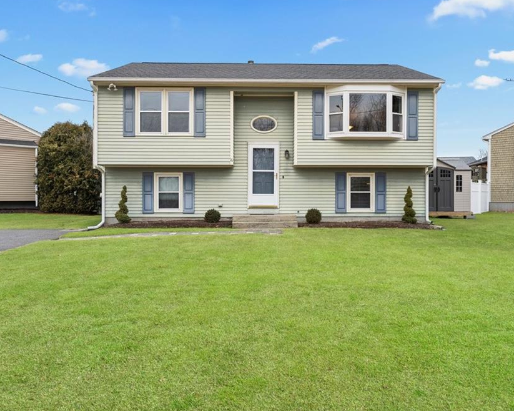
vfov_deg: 51.5
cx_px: 268
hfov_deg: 62.2
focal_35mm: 28
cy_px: 204
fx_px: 426
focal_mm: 24
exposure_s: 1/125
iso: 200
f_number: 7.1
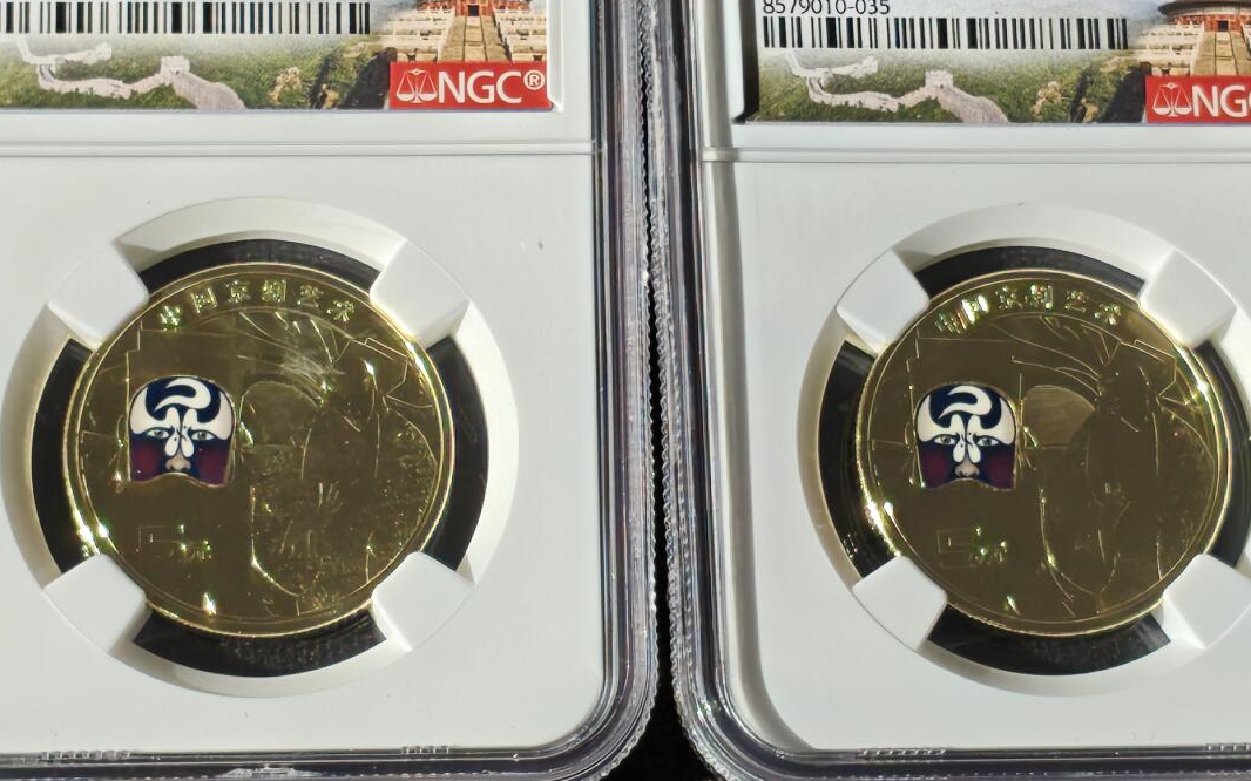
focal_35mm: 142
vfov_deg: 9.2
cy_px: 306
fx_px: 4841
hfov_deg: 14.7
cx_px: 664
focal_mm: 4.94
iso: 50
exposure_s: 1/2847
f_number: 1.5
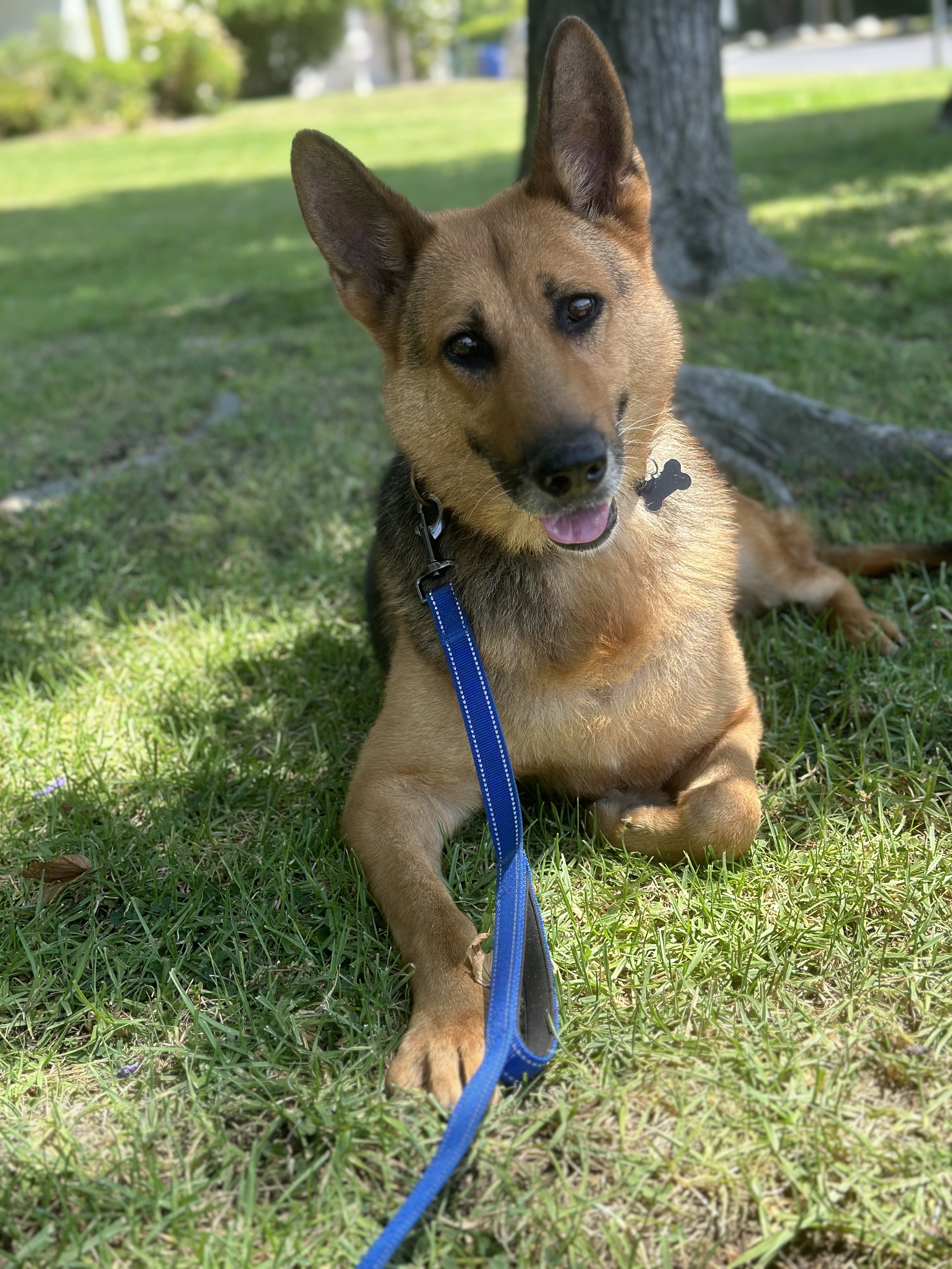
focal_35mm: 48
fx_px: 1760
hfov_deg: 30.3
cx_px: 476
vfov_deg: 39.7
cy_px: 634
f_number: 1.78
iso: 80
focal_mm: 6.86
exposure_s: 1/1019
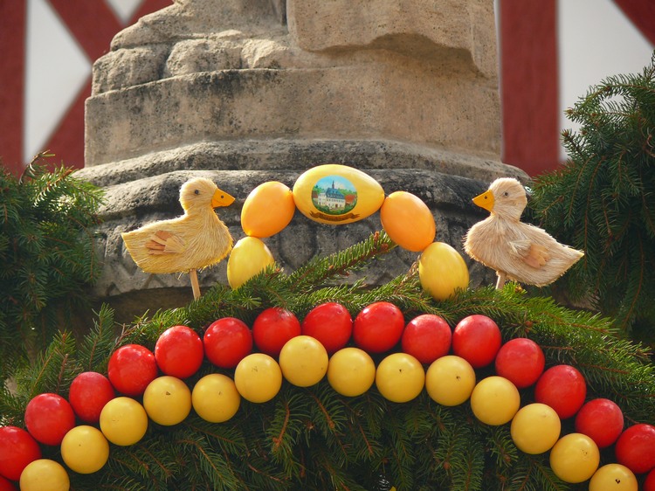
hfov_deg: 9.0
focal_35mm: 221
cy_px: 246
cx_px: 328
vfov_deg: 6.7
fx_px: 4180
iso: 100
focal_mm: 46.8
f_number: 3.6
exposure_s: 1/100
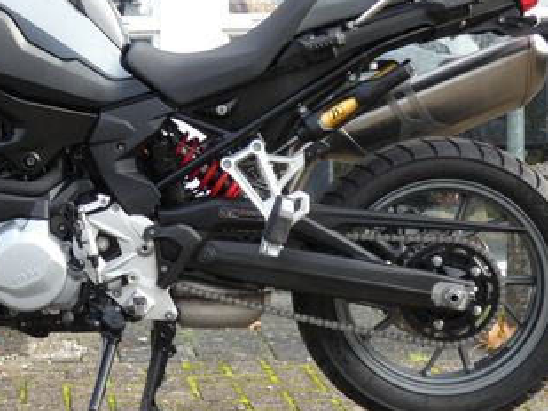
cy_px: 190
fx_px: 1805
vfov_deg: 13.0
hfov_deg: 17.1
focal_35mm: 114
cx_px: 90
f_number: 4
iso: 100
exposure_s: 1/80
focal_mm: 9.9
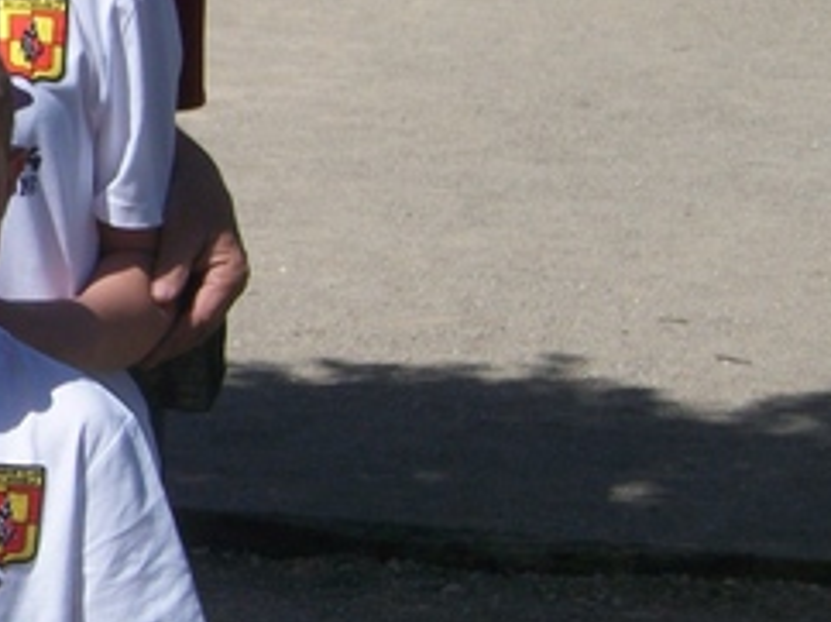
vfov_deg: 6.8
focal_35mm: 217
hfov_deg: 8.8
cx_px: -580
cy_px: 101
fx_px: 5204
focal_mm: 11
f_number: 12.5
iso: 80
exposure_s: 1/151
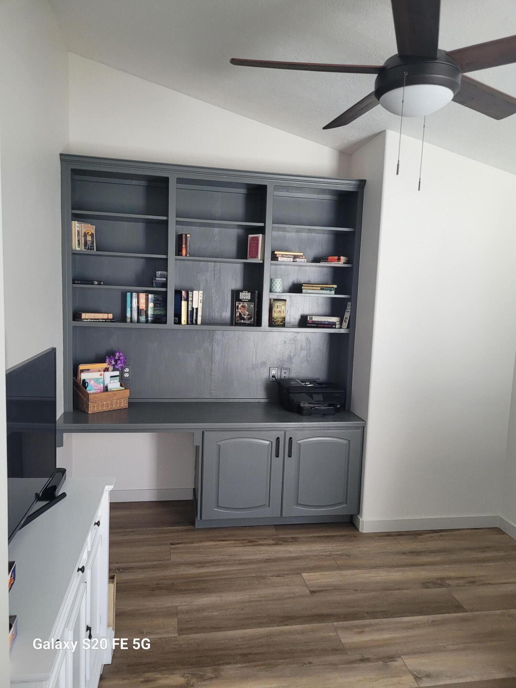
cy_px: 344
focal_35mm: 26
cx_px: 258
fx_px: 517
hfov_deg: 53.1
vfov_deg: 67.3
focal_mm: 5.4
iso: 200
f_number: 1.8
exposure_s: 1/120
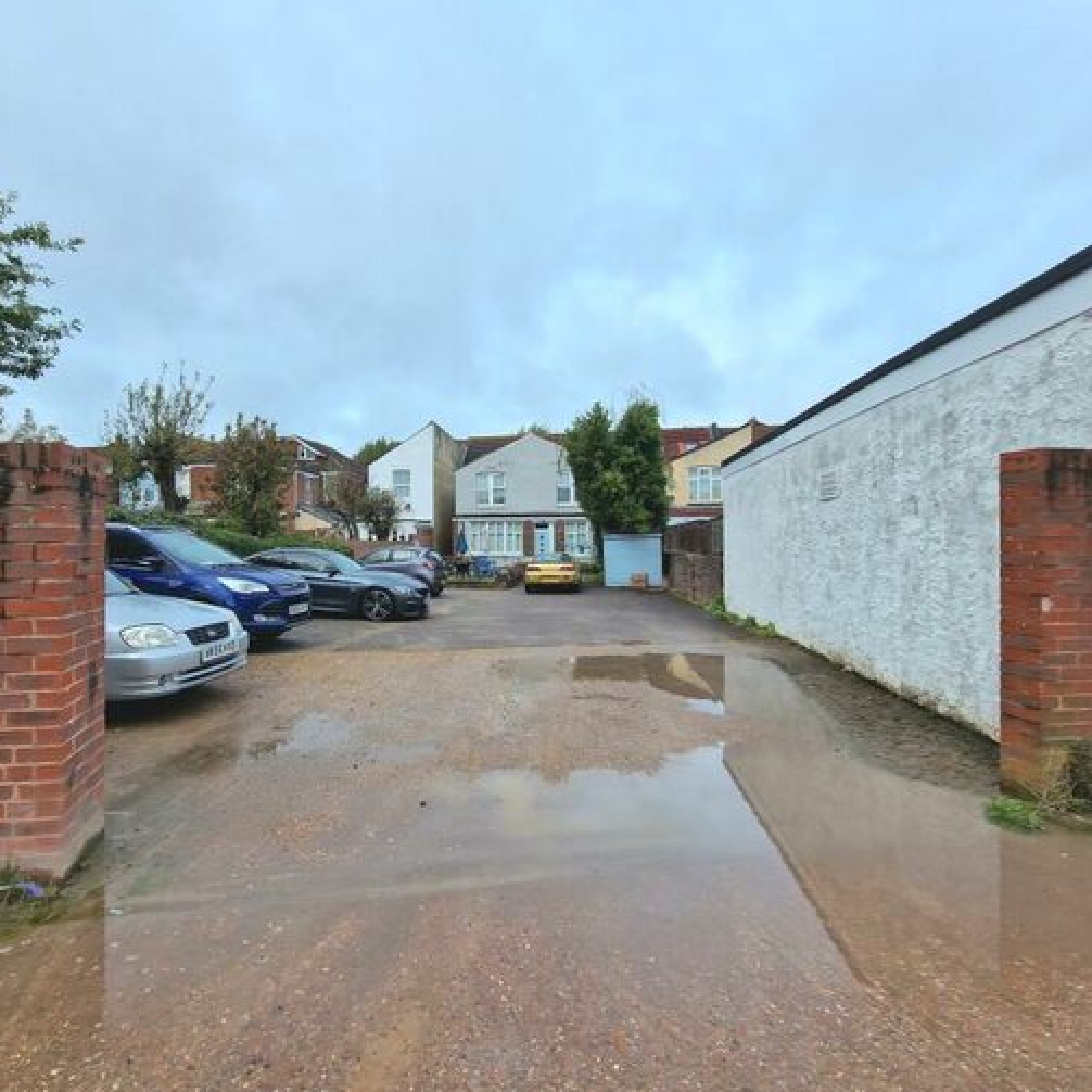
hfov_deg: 86.2
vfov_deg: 87.4
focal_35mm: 16
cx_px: 430
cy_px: 548
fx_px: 571
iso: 50
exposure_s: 1/1000
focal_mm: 2.2
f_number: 2.2
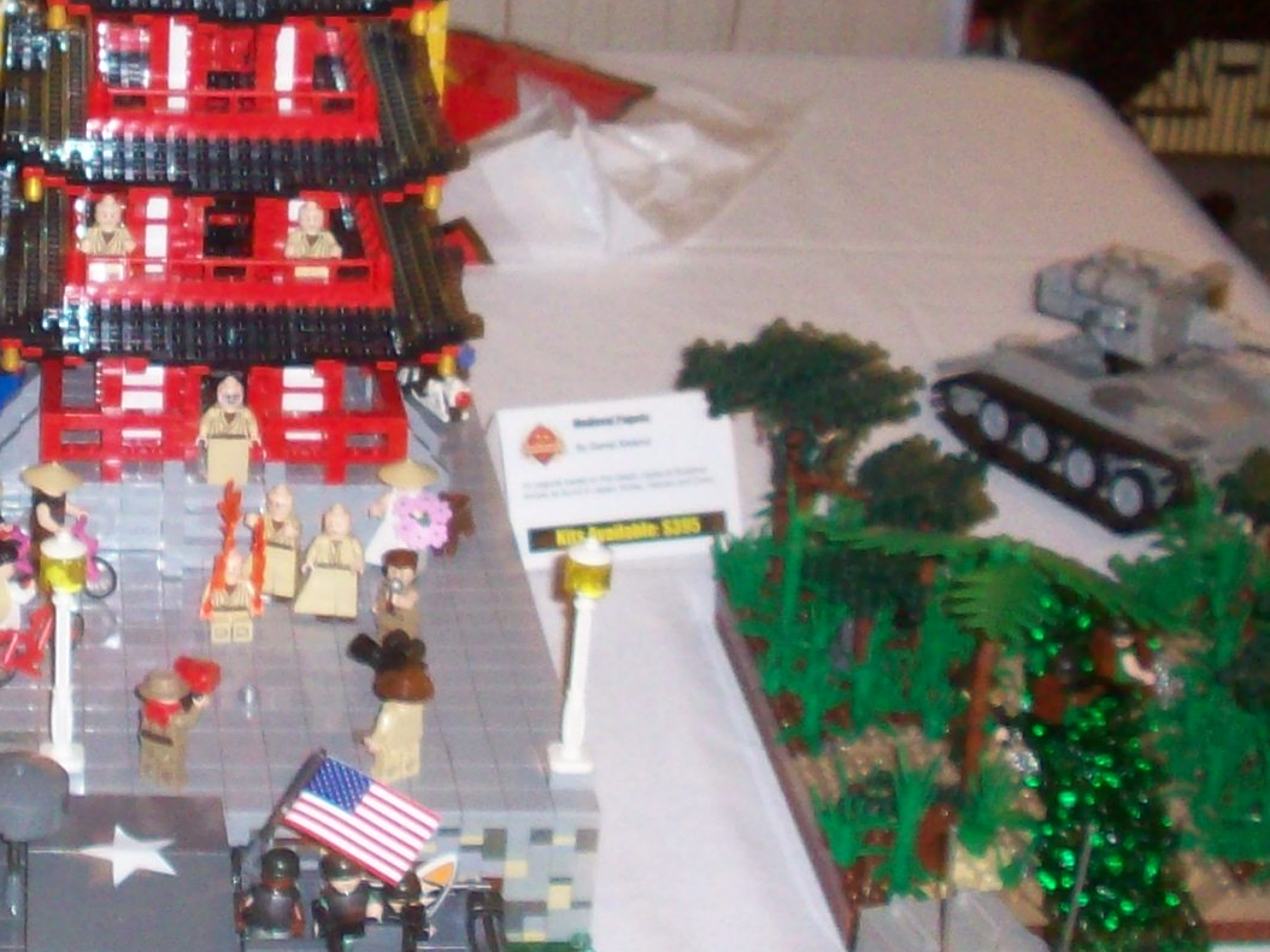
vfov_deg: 16.2
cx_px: 181
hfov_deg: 21.2
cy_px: 293
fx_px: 3338
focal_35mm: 91
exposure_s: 1/64
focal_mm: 6.2
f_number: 2.8
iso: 160
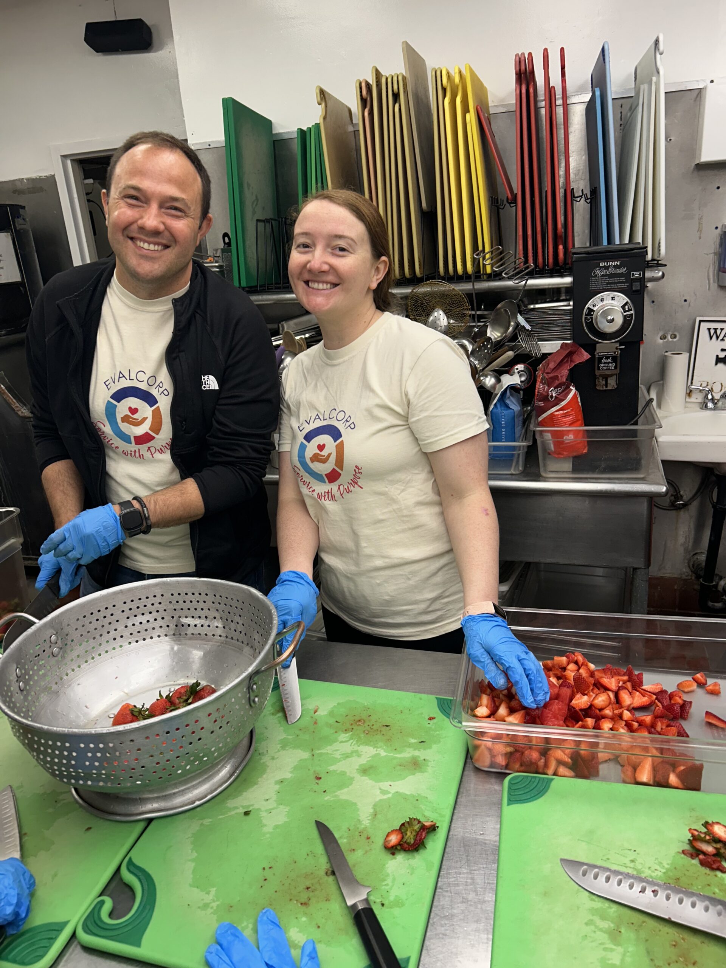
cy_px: 484
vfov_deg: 67.3
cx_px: 363
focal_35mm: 26
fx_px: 727
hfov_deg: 53.1
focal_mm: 5.7
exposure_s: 1/120
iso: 64
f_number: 1.5
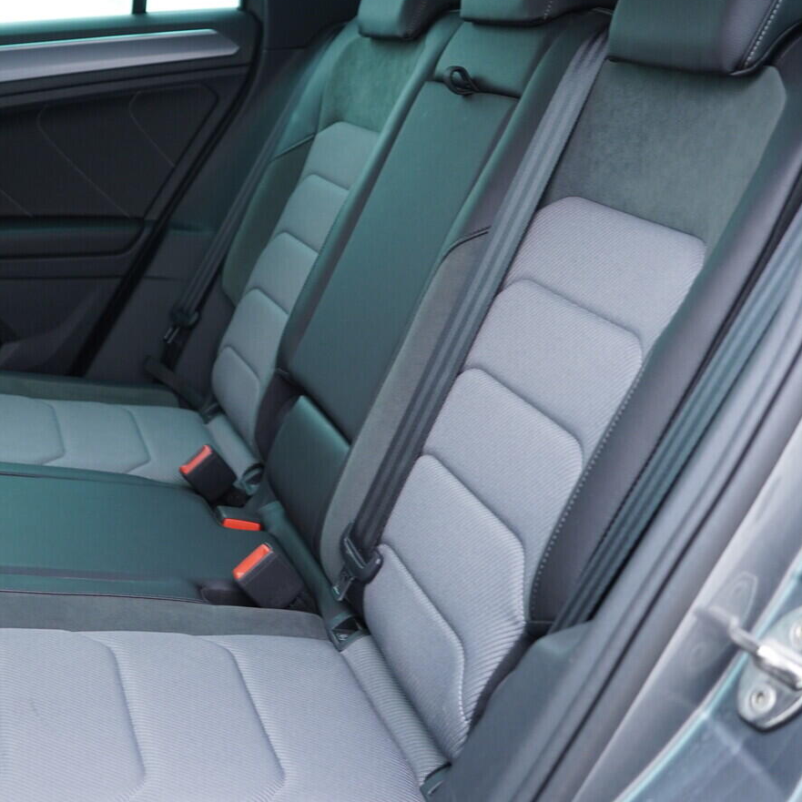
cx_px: 260
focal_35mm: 50
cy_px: 380
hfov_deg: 33.7
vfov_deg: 34.0
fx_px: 1311
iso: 400
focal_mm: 24
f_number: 2.8
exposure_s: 1/40
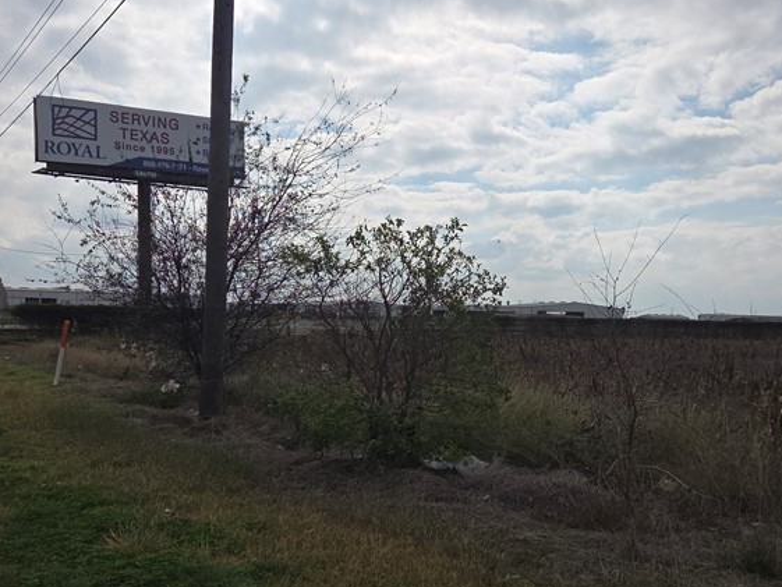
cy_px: 350
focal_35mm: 42
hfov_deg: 44.7
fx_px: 949
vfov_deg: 34.3
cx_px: 435
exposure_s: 1/5129
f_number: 1.8
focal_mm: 5.4
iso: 25
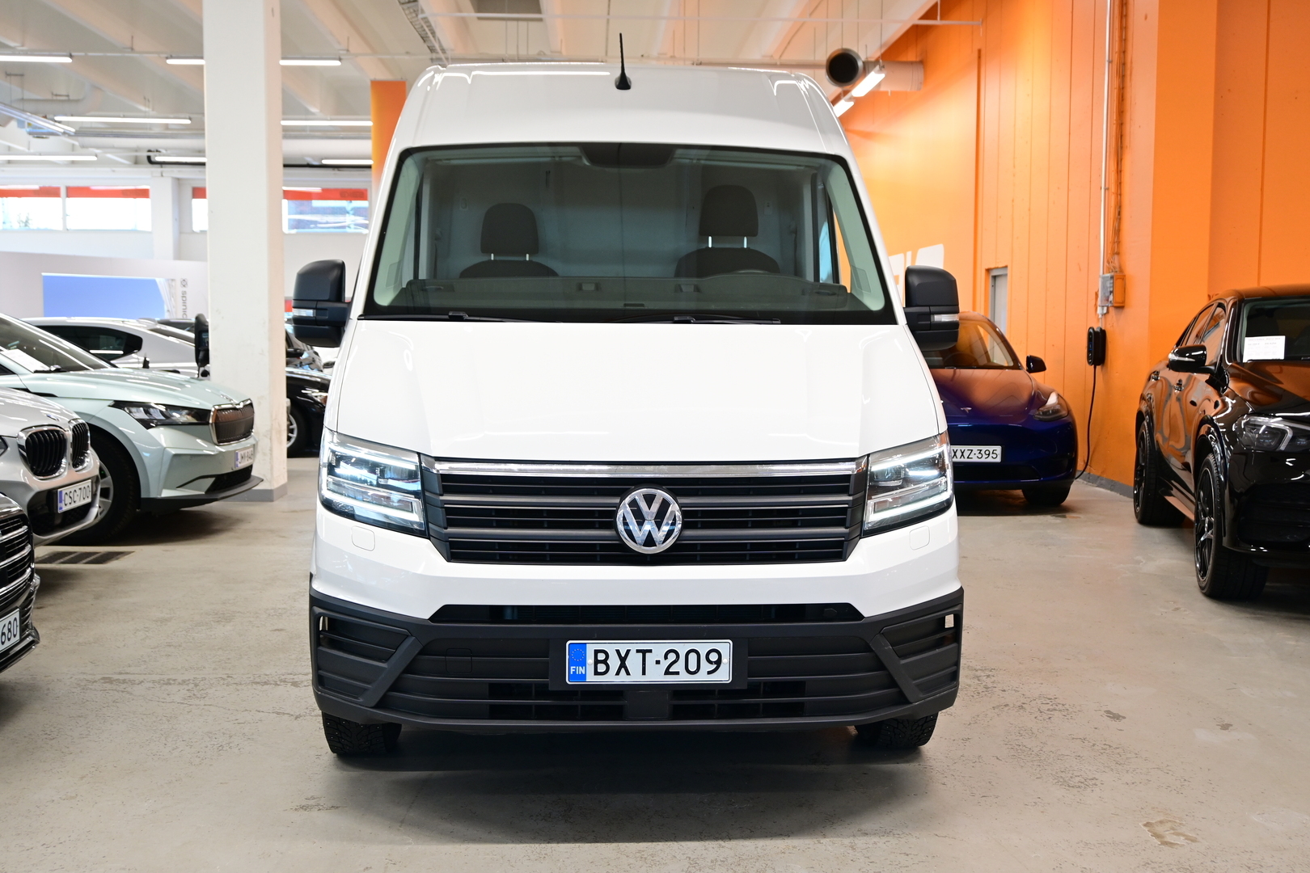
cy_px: 436
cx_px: 655
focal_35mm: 38
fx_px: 1364
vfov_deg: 35.5
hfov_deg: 51.3
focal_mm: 25
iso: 400
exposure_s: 1/40
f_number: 4.2
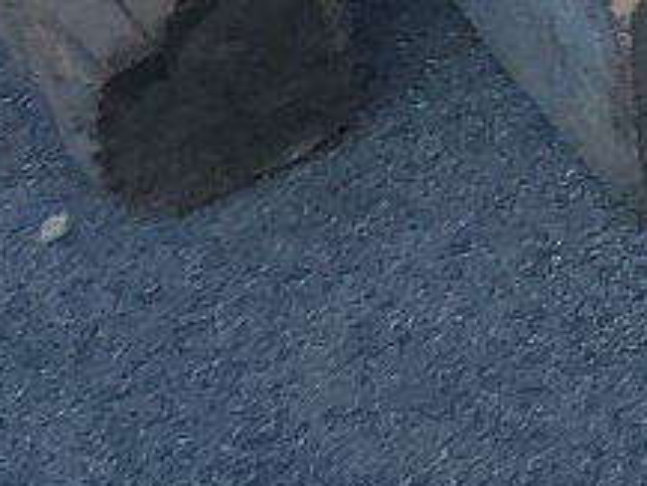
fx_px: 3591
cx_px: 1875
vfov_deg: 6.6
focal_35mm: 192
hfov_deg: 8.7
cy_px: -1264
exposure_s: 1/1250
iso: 50
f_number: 1.5
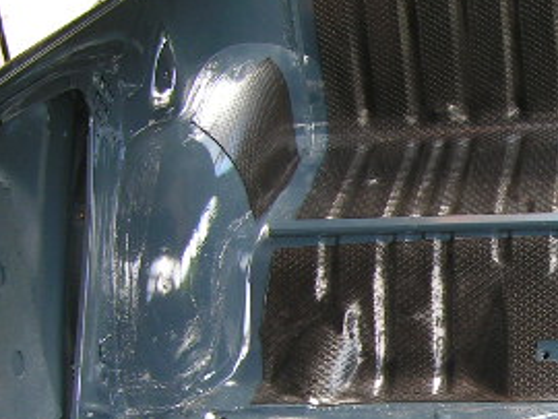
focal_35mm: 90
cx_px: 626
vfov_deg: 16.3
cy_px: 351
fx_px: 1452
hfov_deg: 20.6
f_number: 3.2
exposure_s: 1/50
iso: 50
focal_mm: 6.3
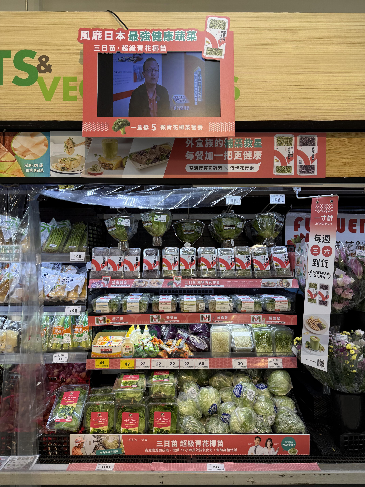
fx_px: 337
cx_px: 182
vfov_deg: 71.6
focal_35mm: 24
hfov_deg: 56.8
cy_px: 244
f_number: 1.8
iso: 80
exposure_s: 1/120
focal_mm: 6.8
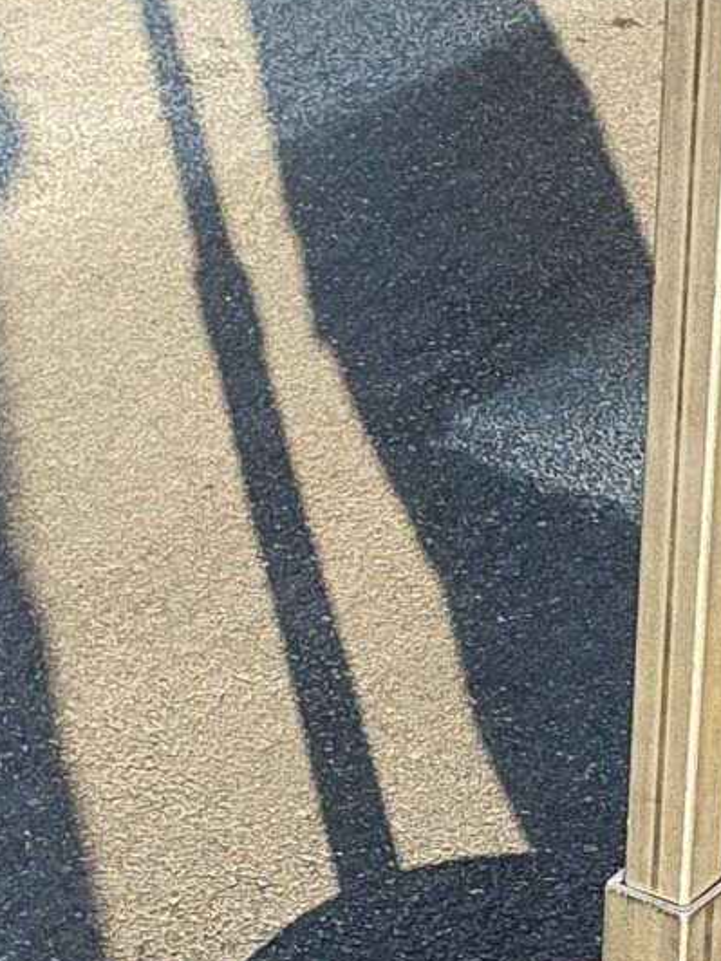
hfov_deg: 11.8
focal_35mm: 125
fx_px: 3471
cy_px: 726
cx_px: 685
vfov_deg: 15.7
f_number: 2.4
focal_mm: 4.32
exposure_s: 1/377
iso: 50
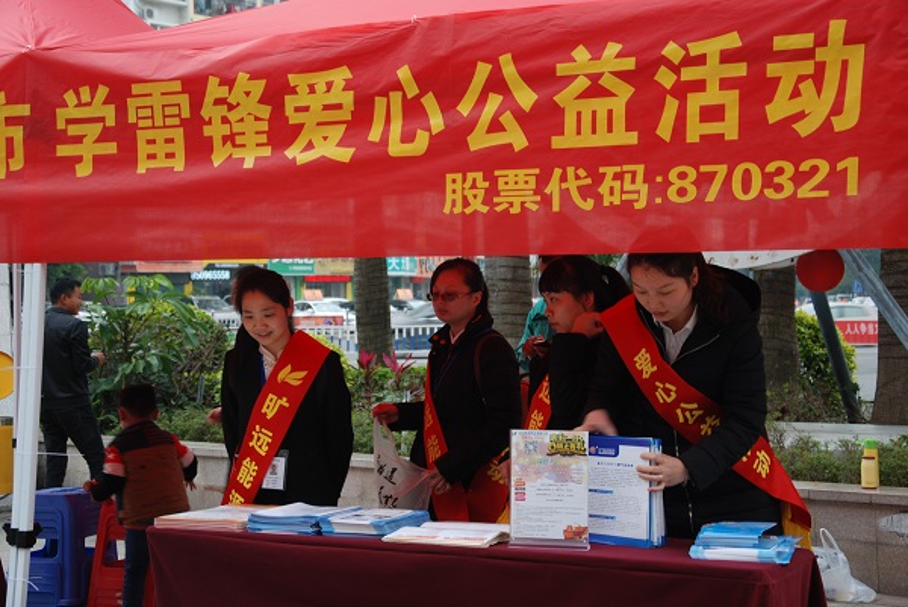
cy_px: 304
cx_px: 454
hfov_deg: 31.9
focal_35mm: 63
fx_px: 1590
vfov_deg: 21.6
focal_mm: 42
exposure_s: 1/40
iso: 100
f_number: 4.8
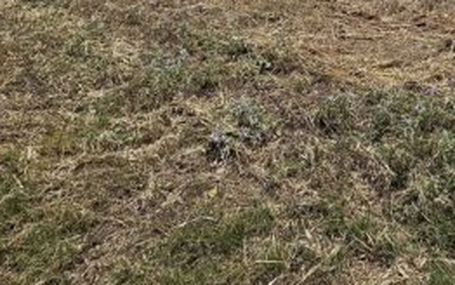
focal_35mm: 37
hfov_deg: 48.2
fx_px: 459
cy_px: -113
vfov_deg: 27.1
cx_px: 393
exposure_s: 1/4087
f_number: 2.2
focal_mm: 2.2
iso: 50
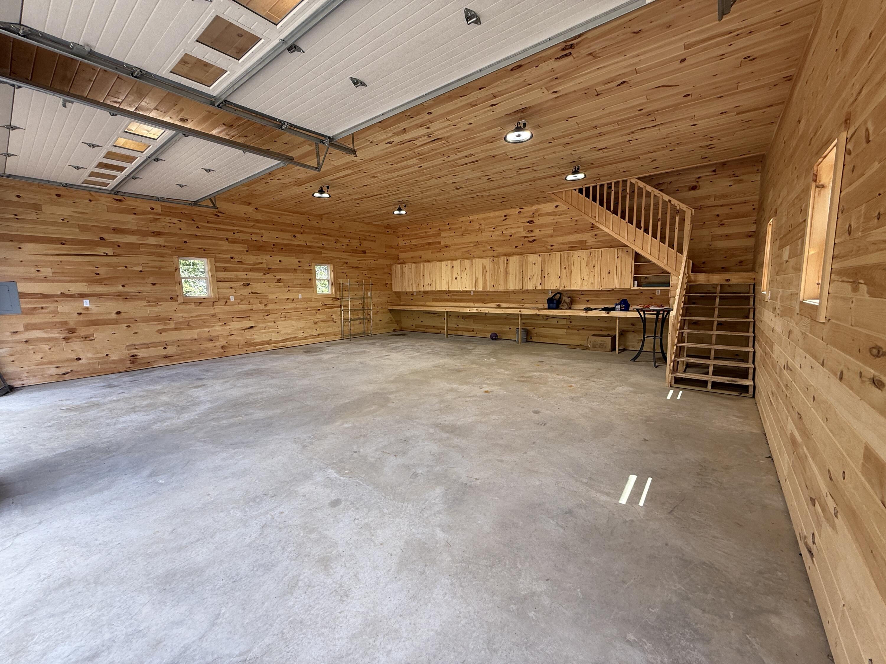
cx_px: 443
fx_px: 358
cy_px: 332
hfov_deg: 102.1
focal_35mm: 14
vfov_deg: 85.7
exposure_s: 1/150
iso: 50
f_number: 2.2
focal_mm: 2.22
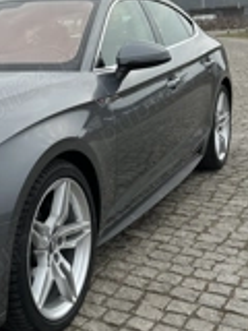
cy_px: 128
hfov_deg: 22.4
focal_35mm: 60
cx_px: -54
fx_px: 573
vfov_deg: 32.1
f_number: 1.78
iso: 80
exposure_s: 1/3861
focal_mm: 6.86
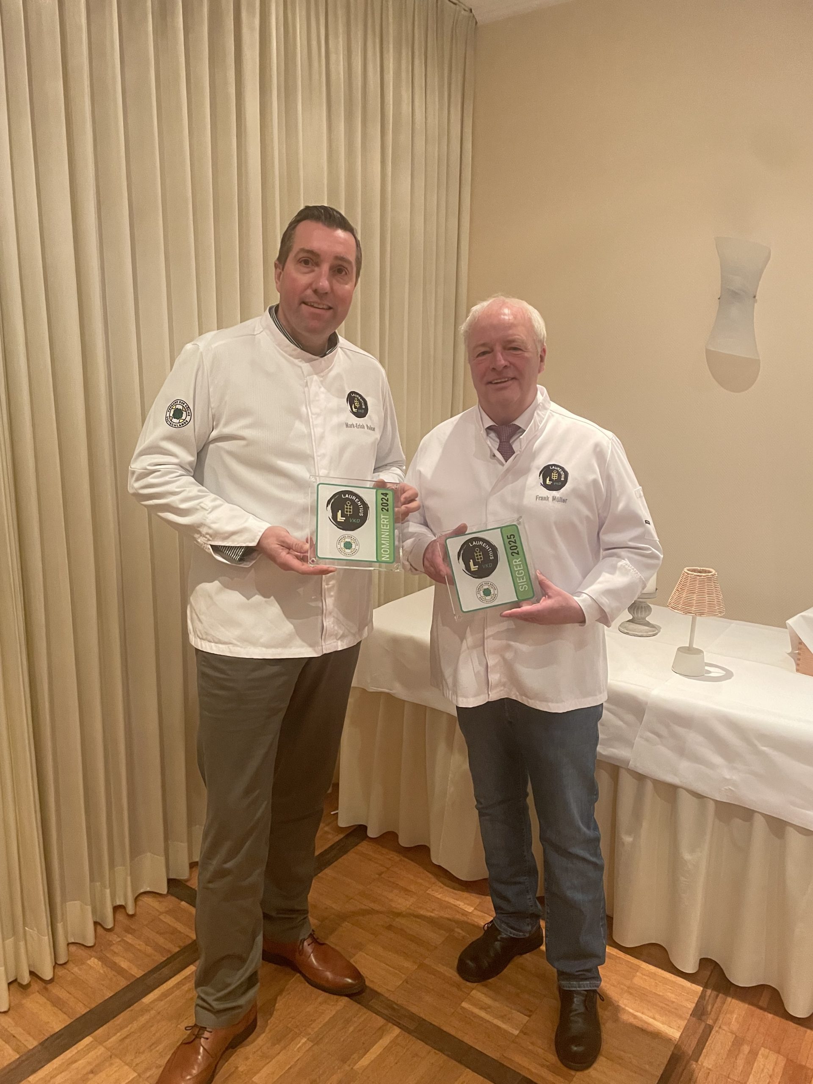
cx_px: 406
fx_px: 814
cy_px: 542
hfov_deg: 53.1
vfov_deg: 67.3
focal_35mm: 26
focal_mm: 4.2
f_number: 1.6
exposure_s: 1/33
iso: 500
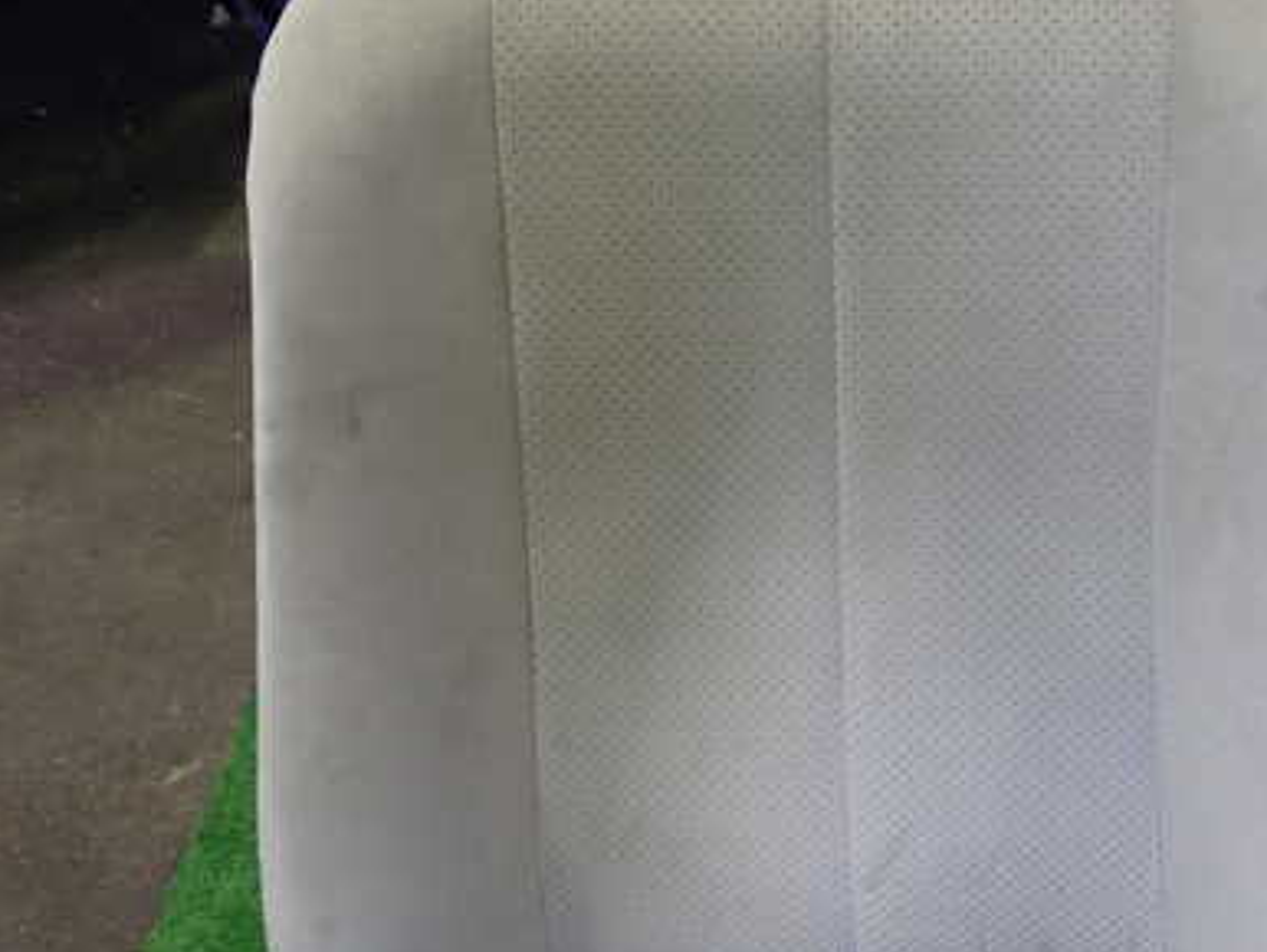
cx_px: 847
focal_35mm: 59
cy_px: 499
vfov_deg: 24.8
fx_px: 2161
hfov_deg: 32.4
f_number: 2.7
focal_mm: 6.83
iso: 250
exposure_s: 1/40
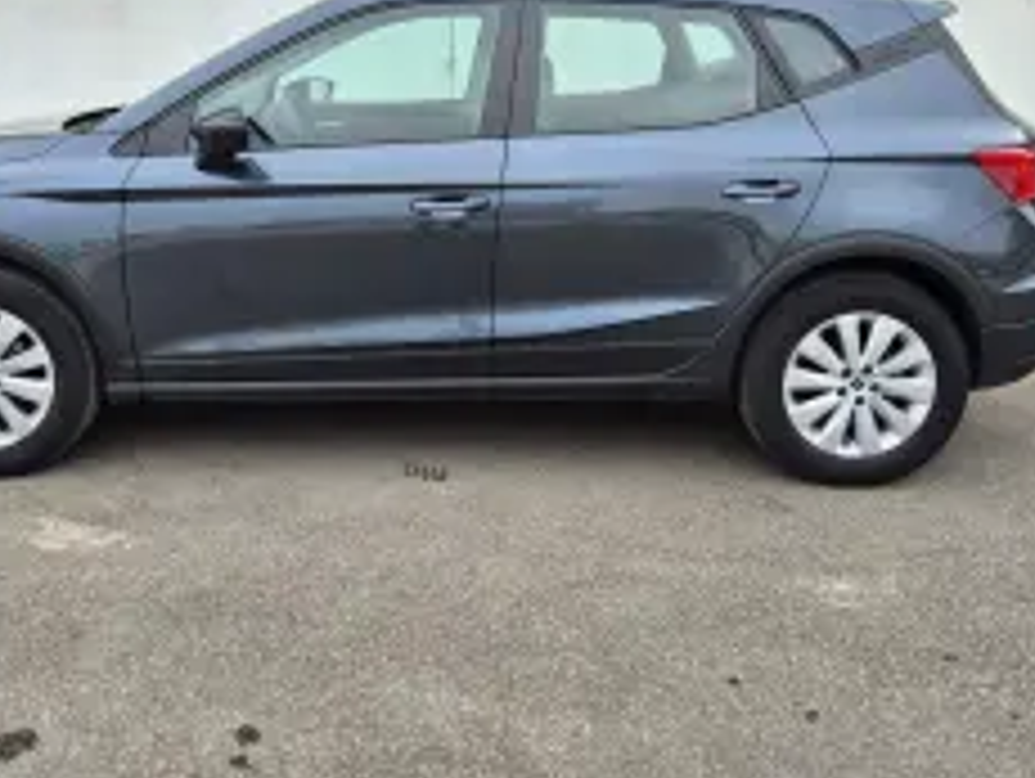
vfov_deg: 39.1
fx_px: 1078
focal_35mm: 36
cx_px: 459
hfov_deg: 51.2
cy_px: 238
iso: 25
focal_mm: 5.4
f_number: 1.8
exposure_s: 1/216
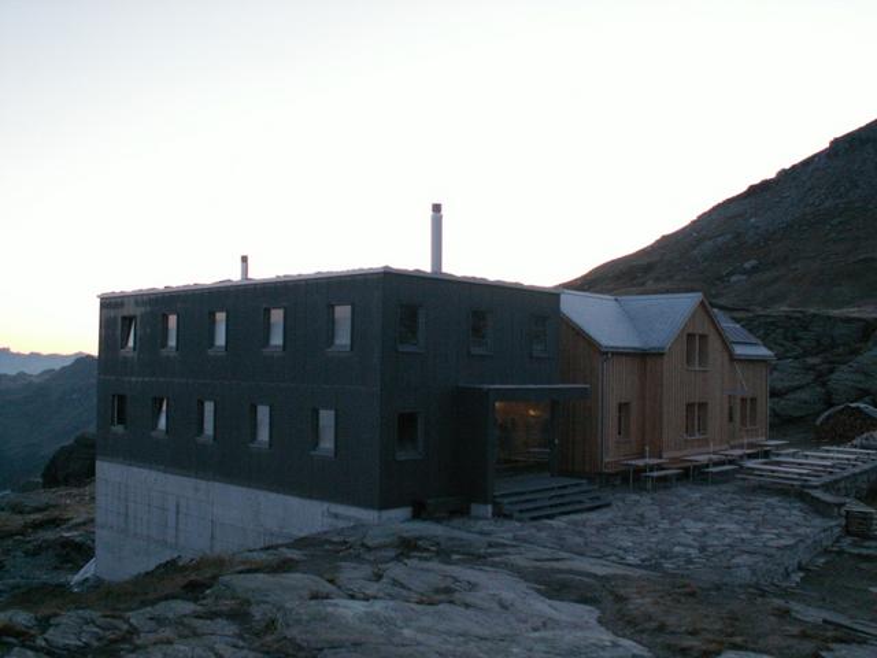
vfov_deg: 40.7
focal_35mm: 35
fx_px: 887
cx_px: 438
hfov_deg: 52.6
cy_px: 329
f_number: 2.8
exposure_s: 1/30
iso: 160
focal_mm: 5.86
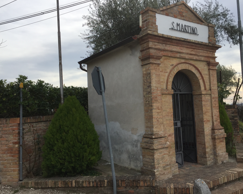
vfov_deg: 45.8
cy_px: 94
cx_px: 131
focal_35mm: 32
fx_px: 230
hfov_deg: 55.6
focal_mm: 4.15
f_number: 2.2
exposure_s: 1/1647
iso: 32
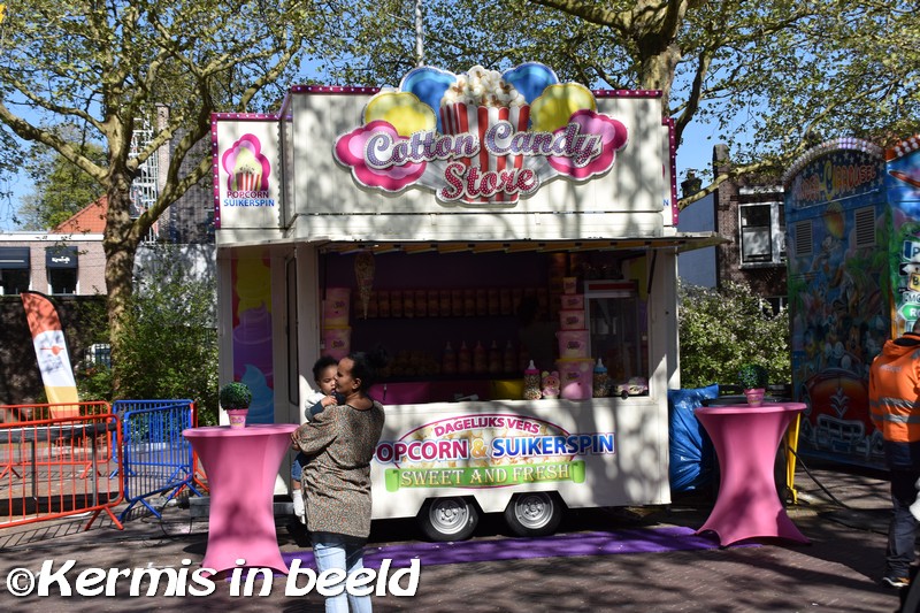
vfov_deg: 28.1
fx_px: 1226
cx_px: 460
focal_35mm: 48
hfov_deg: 41.1
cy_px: 306
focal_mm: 32
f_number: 8
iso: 220
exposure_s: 1/500
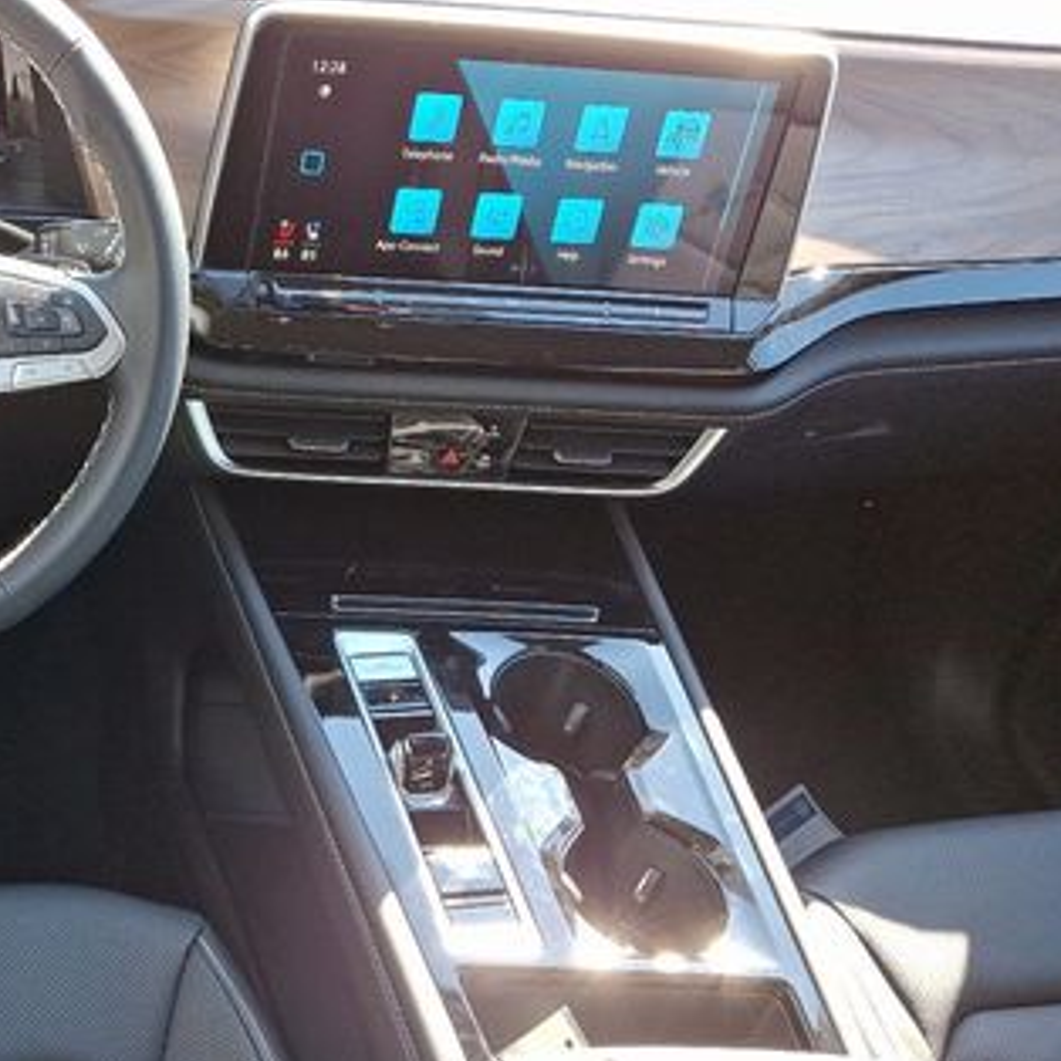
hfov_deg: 34.4
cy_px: 649
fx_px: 1560
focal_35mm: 45
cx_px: 17
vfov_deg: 37.4
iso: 46
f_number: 1.8
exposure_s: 1/120
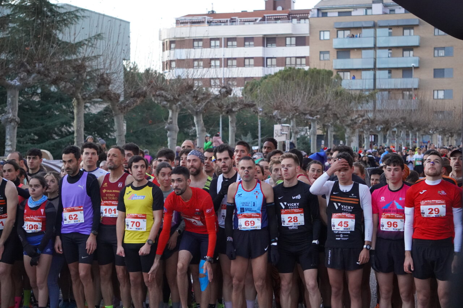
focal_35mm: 82
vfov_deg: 16.5
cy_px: 154
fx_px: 1061
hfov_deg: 24.6
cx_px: 232
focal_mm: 55
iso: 3200
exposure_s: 1/160
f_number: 4.5
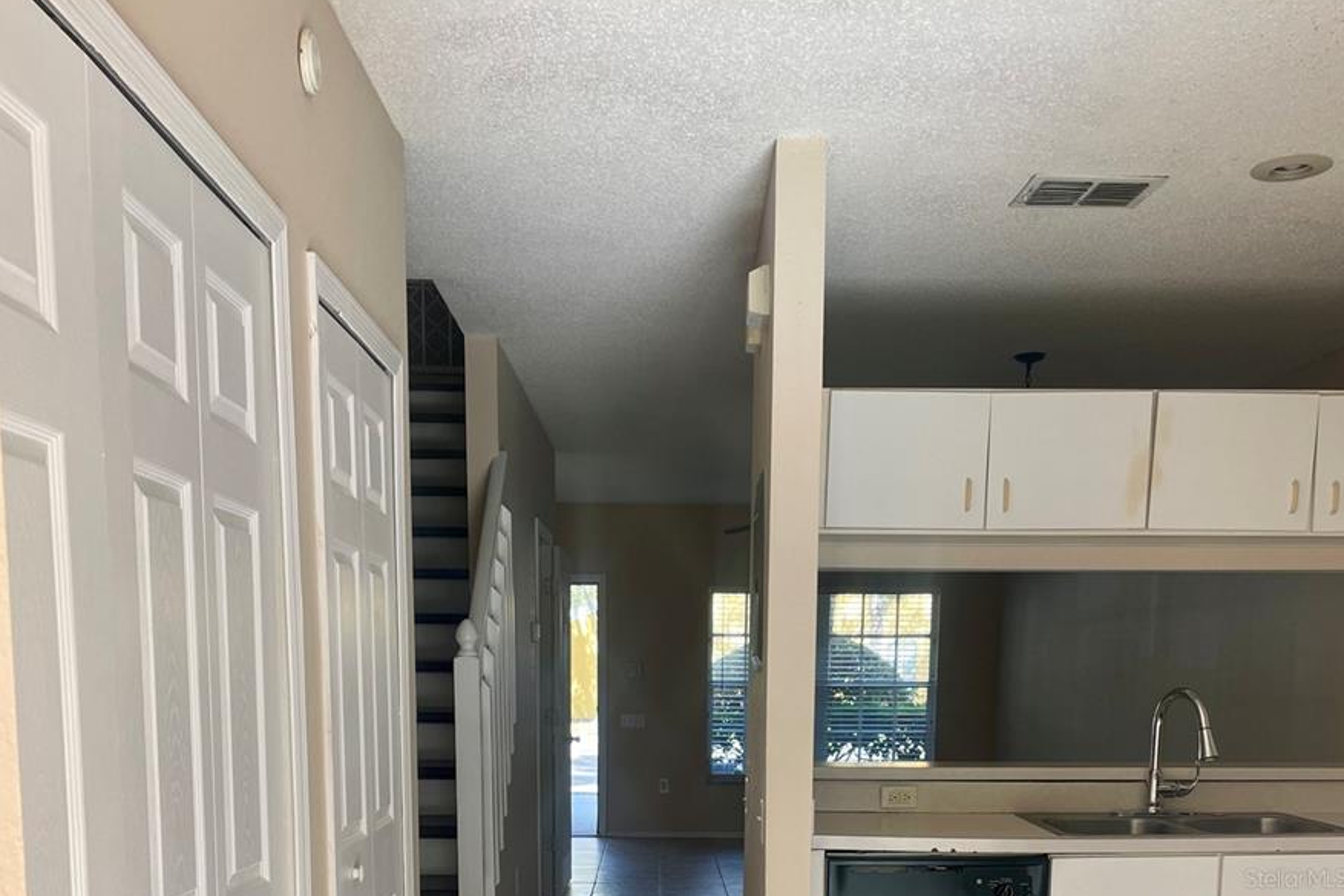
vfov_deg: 33.2
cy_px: 878
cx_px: 664
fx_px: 1381
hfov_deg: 51.9
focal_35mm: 37
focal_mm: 4.2
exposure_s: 1/121
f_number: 1.6
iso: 32
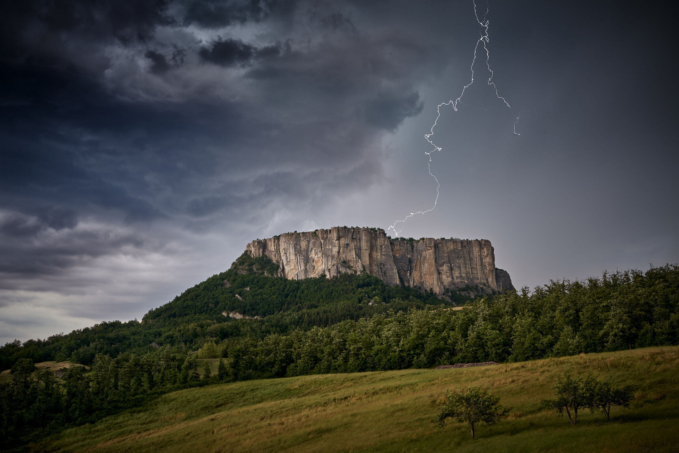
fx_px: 792
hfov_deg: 46.4
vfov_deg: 31.9
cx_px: 340
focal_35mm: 42
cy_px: 226
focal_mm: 42
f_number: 16
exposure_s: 1.3
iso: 100
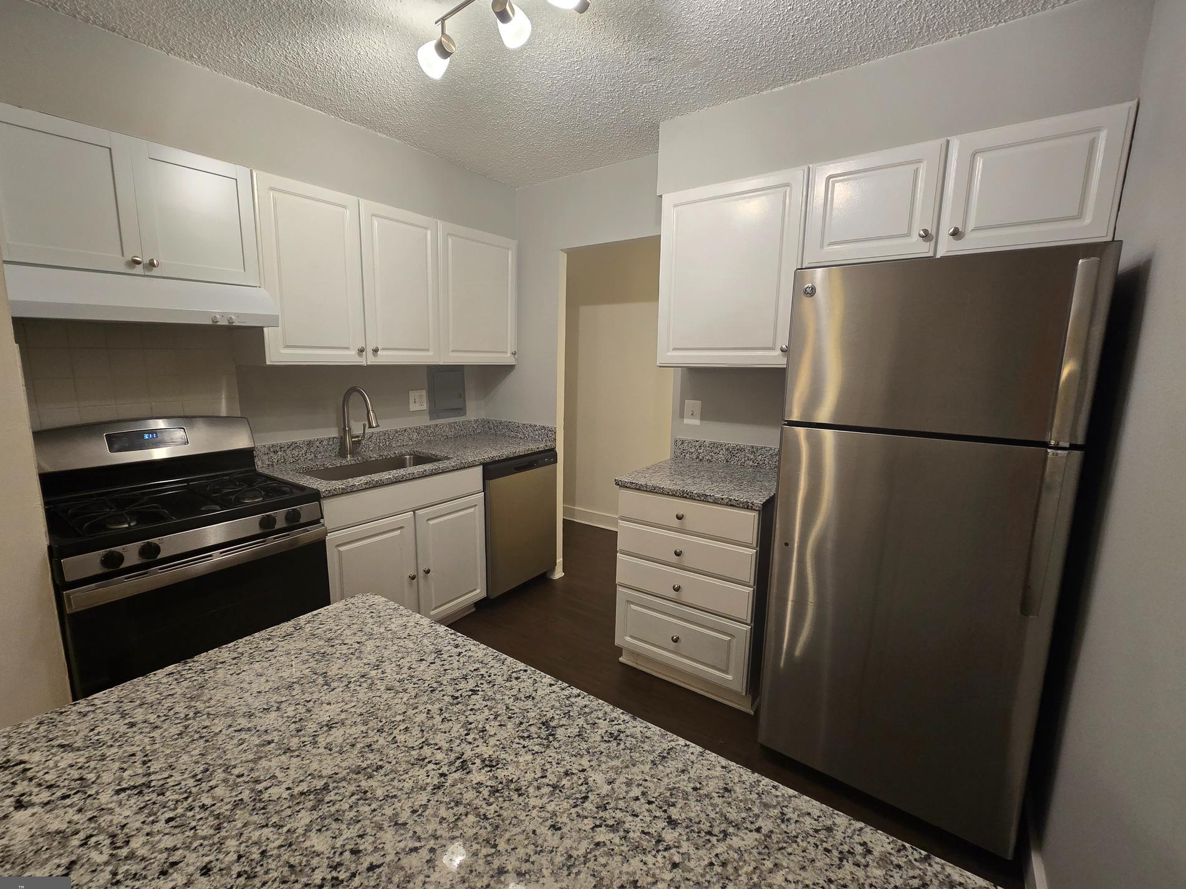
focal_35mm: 14
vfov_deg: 85.7
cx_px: 554
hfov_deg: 101.9
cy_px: 449
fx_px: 480
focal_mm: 2.2
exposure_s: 1/60
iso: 160
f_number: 2.2
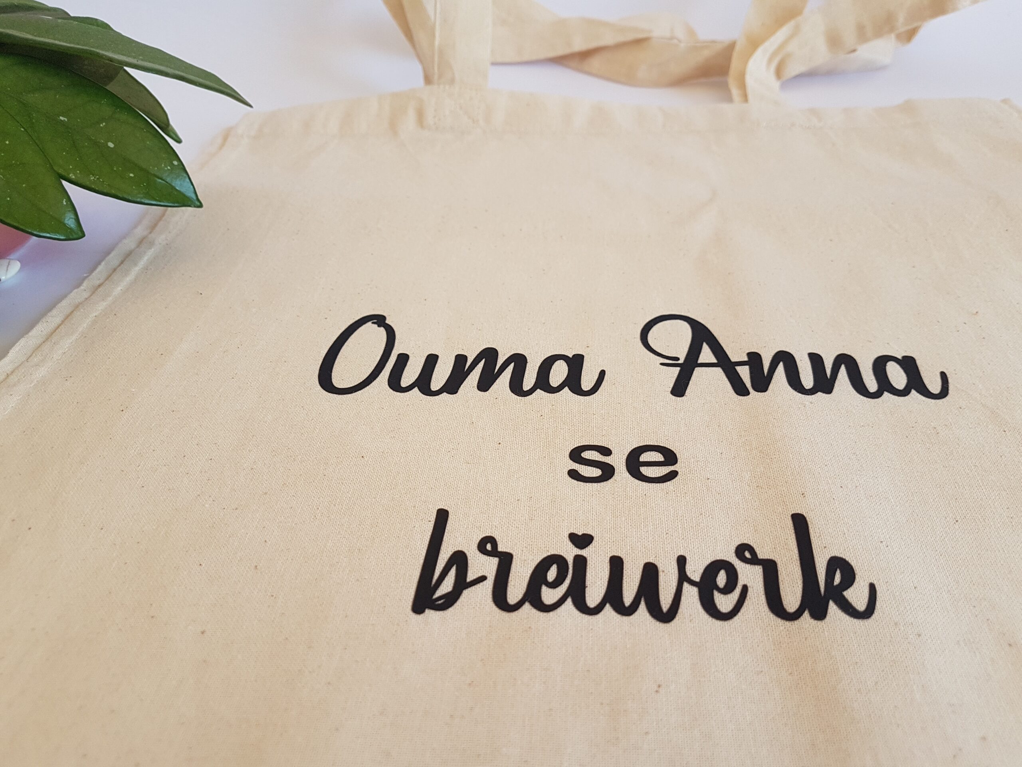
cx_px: 511
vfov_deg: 53.1
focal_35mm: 26
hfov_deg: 67.3
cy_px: 384
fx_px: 768
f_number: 1.7
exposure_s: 1/100
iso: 64
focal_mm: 4.2
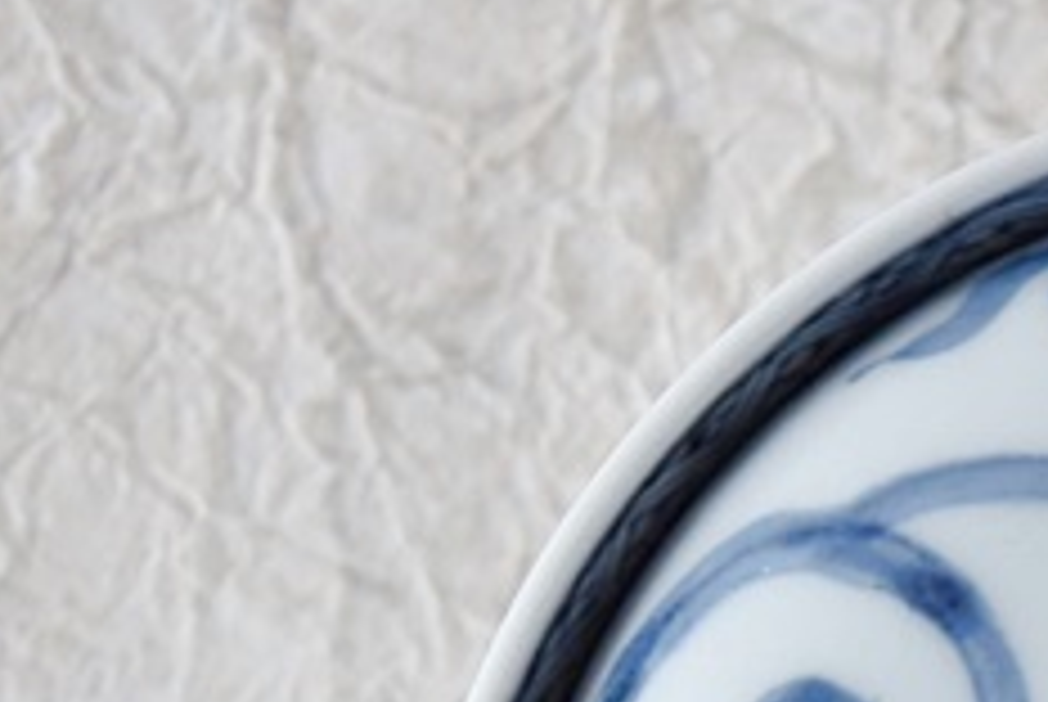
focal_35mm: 283
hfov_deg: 7.2
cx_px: 1363
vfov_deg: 4.8
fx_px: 8240
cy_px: 1082
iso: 400
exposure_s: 1/5
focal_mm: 55
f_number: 5.6
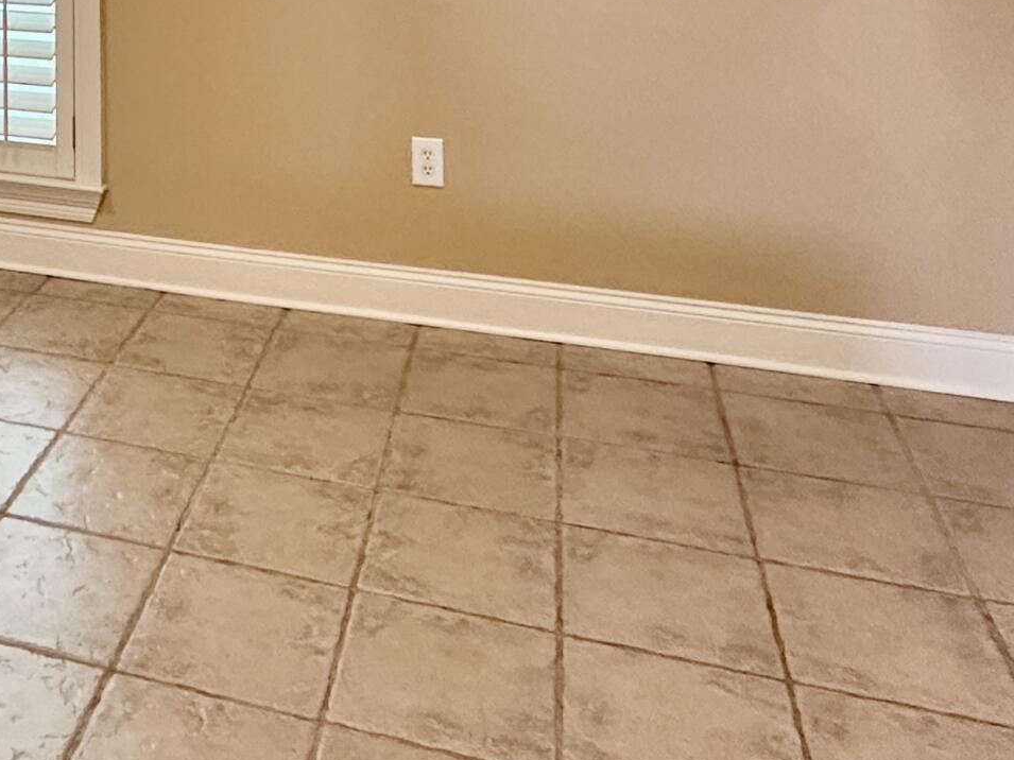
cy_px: -196
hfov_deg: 38.9
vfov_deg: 27.9
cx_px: 41
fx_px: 1289
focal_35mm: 44
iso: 250
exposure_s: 1/120
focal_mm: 2.22
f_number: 2.2
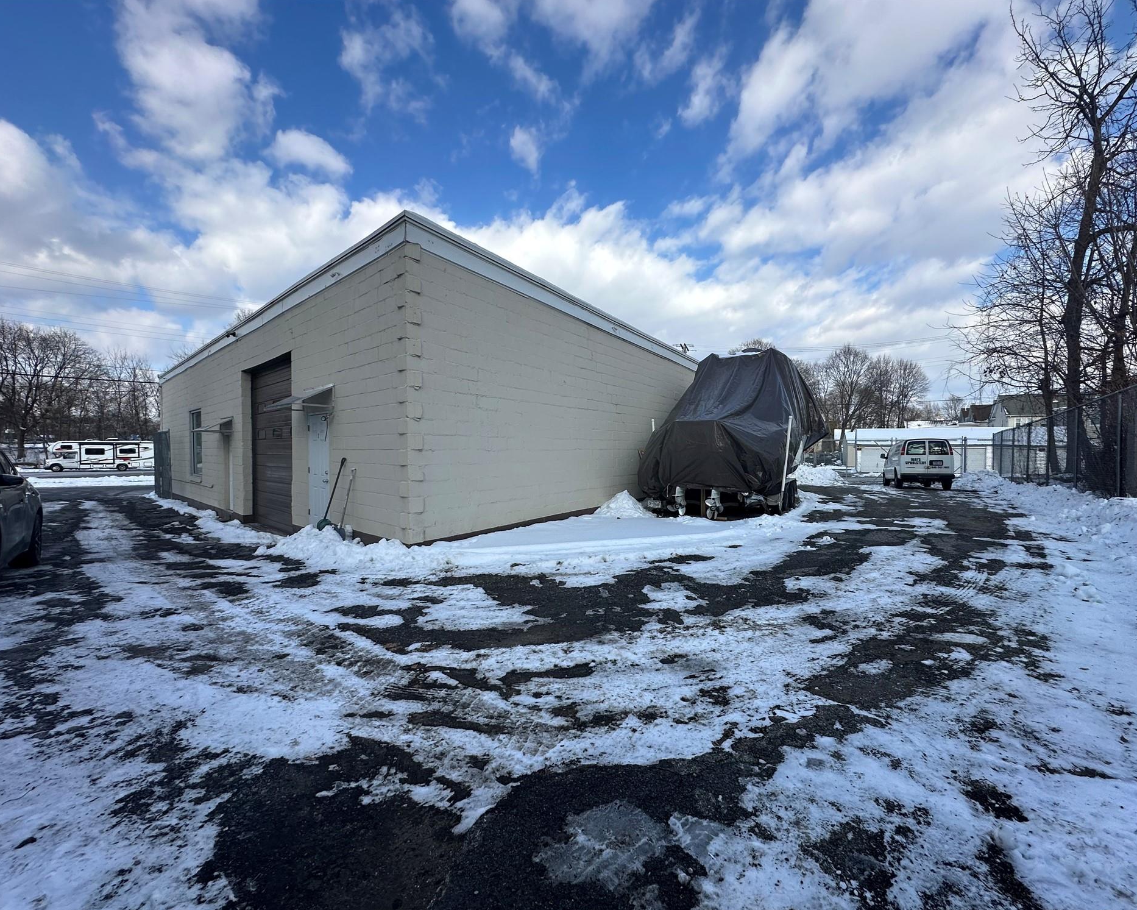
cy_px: 465
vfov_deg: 84.0
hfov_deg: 96.7
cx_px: 598
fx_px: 505
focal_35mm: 15
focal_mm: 2.22
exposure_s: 1/1575
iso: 40
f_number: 2.2
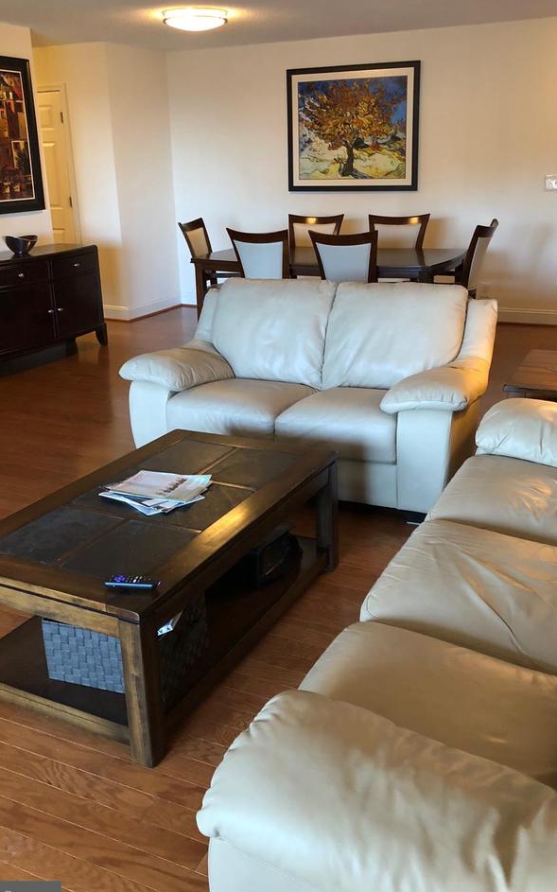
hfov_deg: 37.3
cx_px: 278
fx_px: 826
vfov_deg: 56.7
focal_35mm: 34
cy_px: 425
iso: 50
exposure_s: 1/15
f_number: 1.8
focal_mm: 4
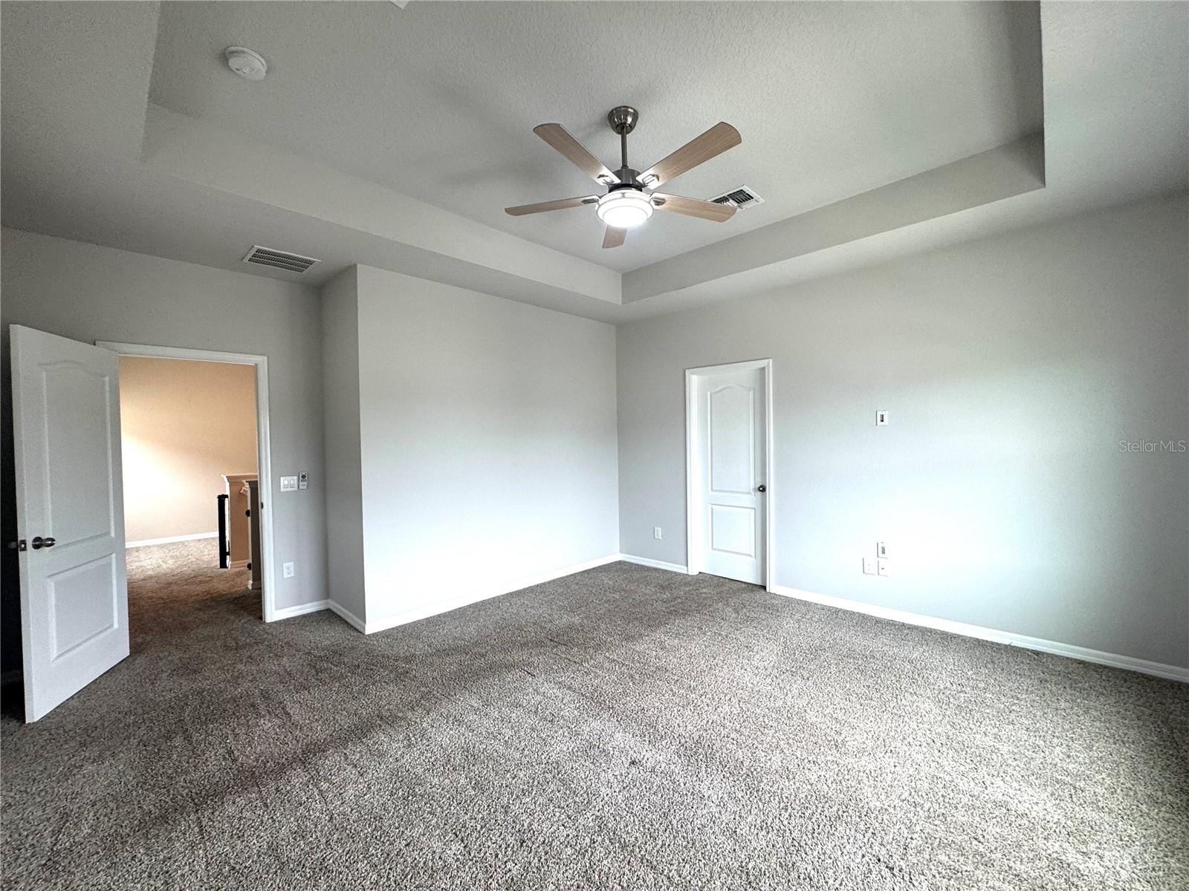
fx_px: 481
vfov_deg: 85.7
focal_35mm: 14
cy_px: 446
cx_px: 594
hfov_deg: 102.1
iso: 125
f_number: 2.2
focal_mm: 2.22
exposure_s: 1/120
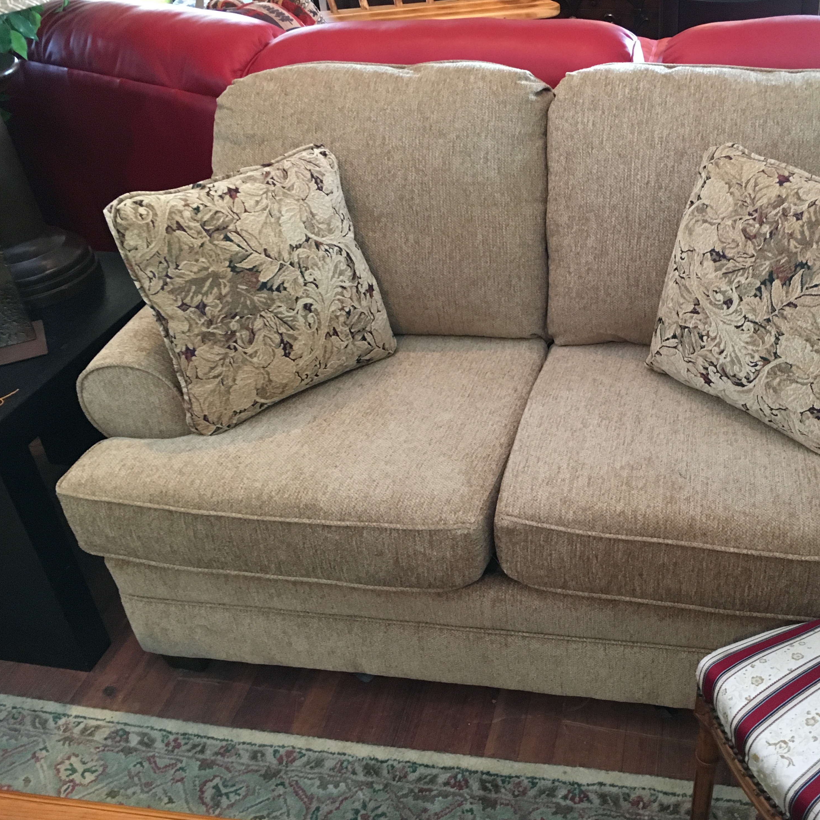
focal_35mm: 35
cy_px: 402
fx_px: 938
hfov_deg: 46.4
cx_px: 558
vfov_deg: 47.2
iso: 200
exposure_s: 1/20
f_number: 2.2
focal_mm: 4.15
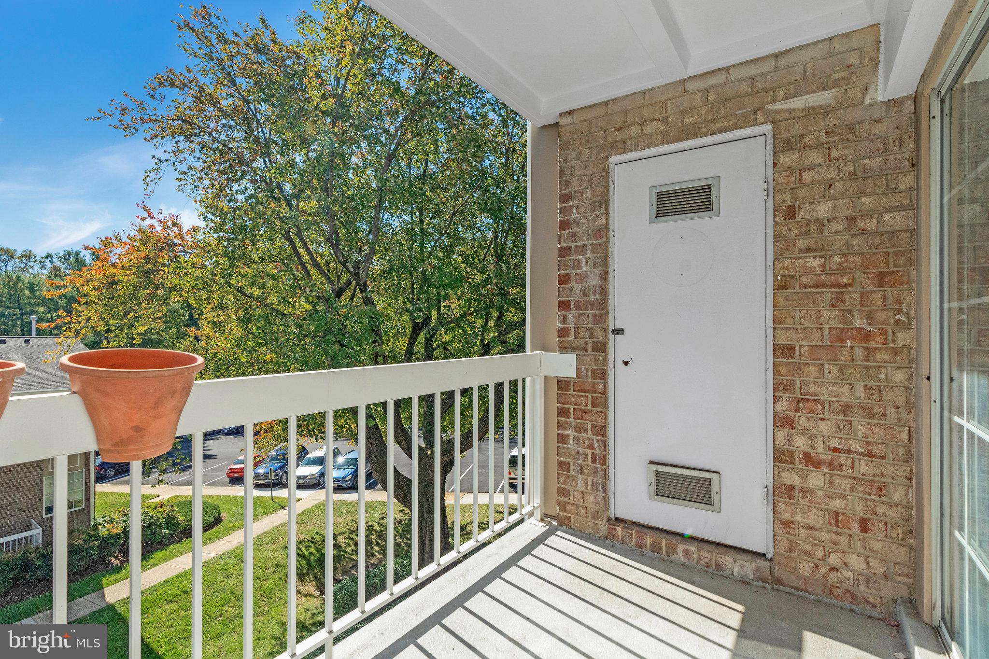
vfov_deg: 73.7
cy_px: 330
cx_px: 494
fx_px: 439
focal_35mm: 16
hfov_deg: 96.7
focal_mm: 16
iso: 1250
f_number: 7.1
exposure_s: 1/800
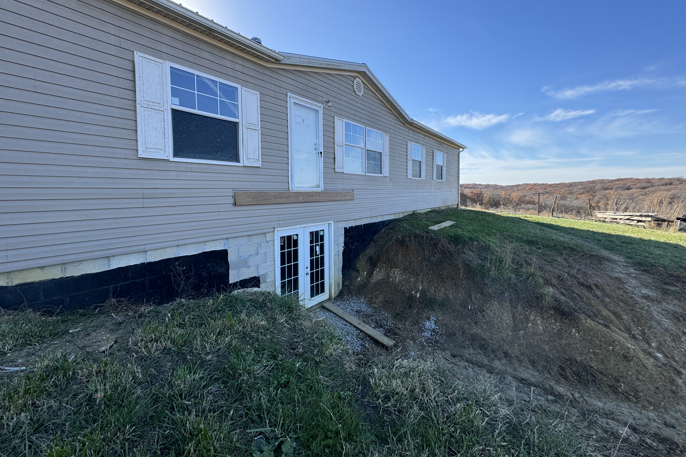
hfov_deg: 100.4
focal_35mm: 15
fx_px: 286
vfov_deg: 77.1
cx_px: 337
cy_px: 205
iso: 40
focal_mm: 2.22
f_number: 2.2
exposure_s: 1/541
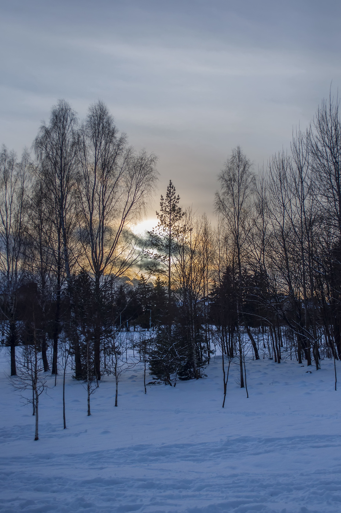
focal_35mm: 52
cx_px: 170
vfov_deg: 37.9
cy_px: 256
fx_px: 748
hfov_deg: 25.7
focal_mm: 35
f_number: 5
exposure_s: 1/3200
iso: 200
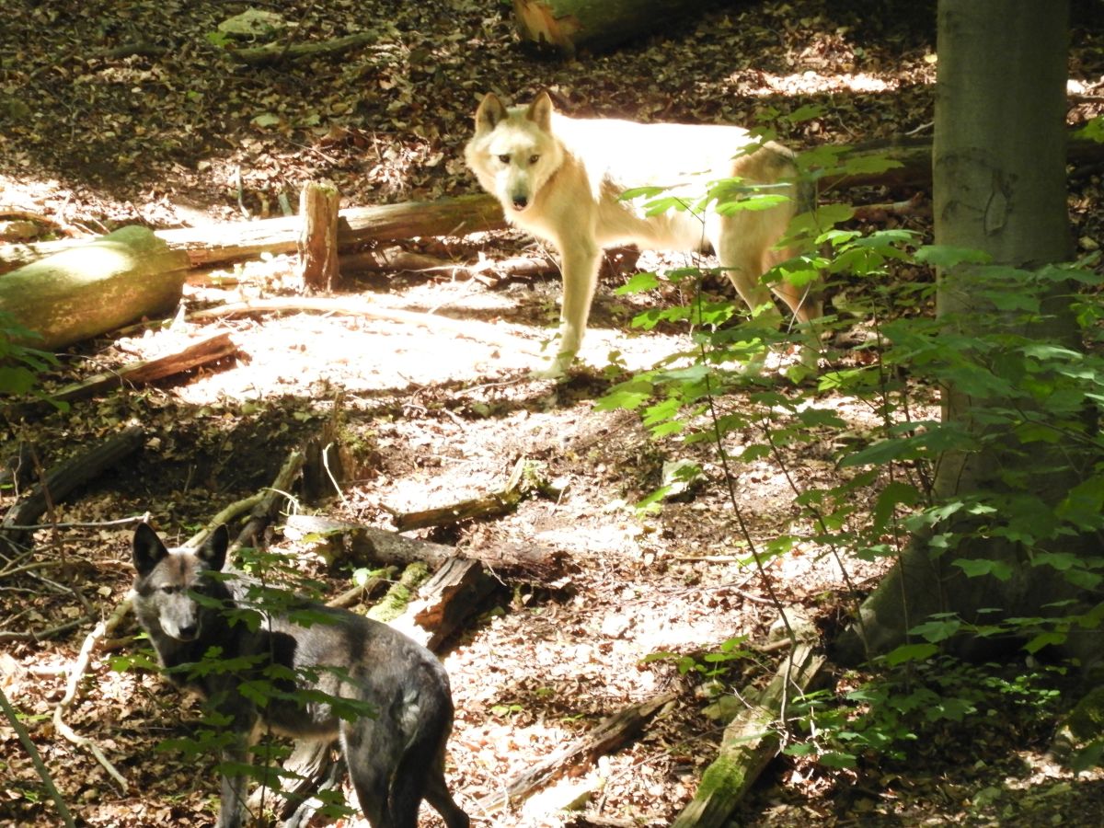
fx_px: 15946
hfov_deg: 4.0
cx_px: 552
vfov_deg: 3.0
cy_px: 414
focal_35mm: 500
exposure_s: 1/60
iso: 640
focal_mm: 89.6
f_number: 5.6
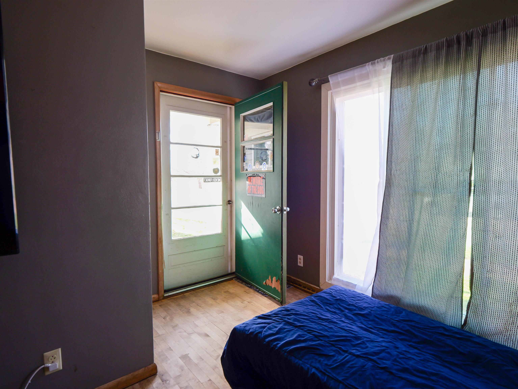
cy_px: 194
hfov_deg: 87.7
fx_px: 269
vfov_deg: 71.6
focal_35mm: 18
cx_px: 259
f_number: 3.1
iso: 250
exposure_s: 1/60
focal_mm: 9
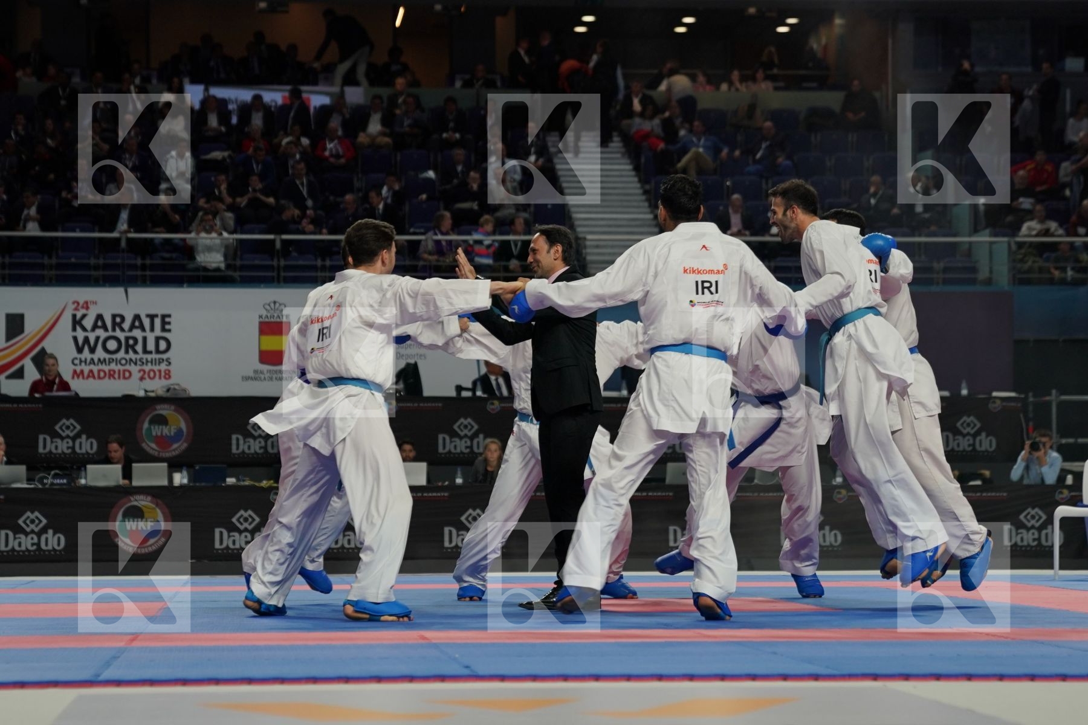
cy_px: 362
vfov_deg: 14.3
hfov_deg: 21.2
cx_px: 544
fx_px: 2901
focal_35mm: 96
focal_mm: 64
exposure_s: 1/500
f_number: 2.8
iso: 400
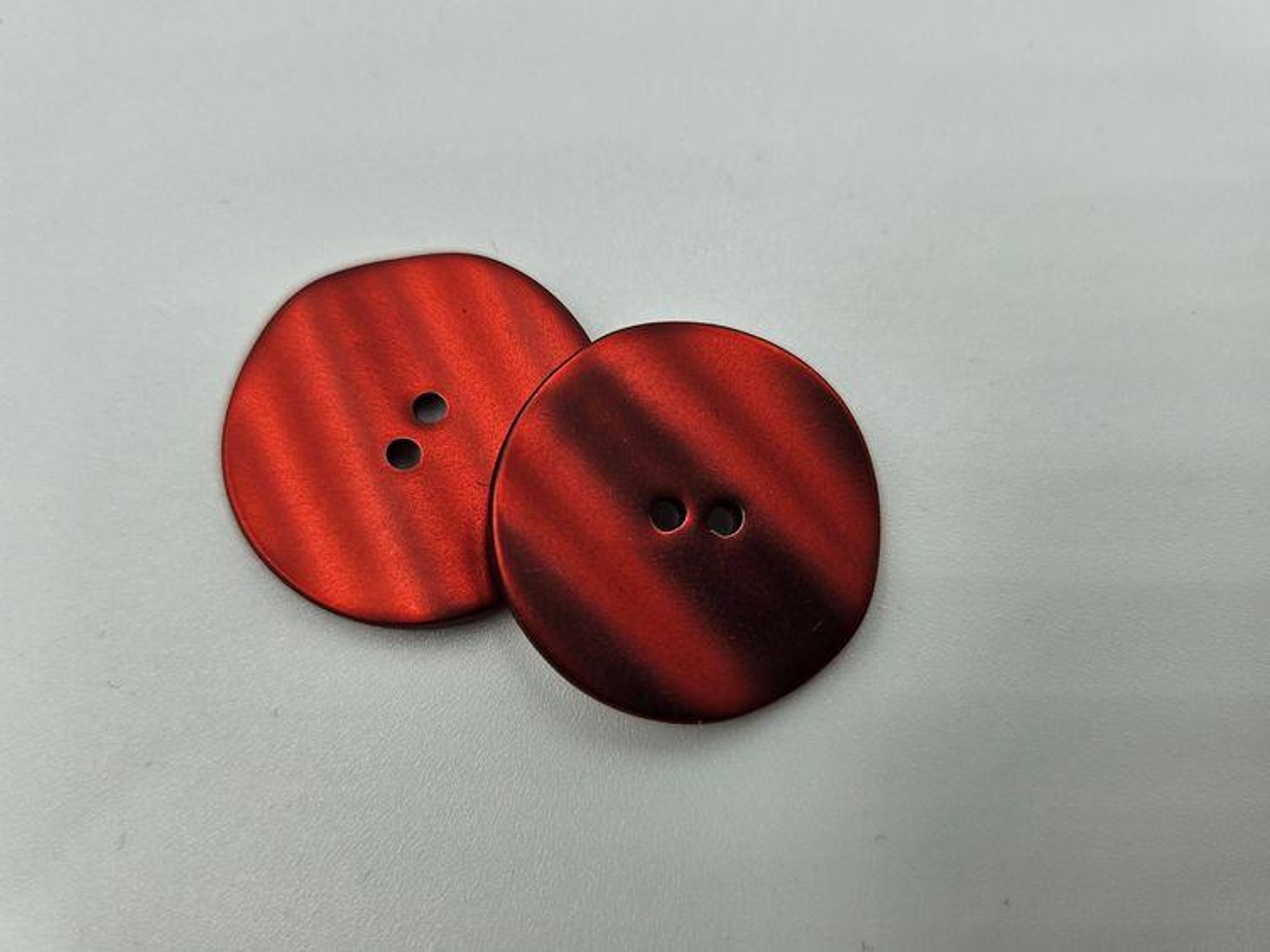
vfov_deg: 56.8
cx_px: 635
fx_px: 881
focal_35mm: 24
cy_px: 476
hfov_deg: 71.6
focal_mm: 5
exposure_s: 1/1199
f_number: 1.8
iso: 50
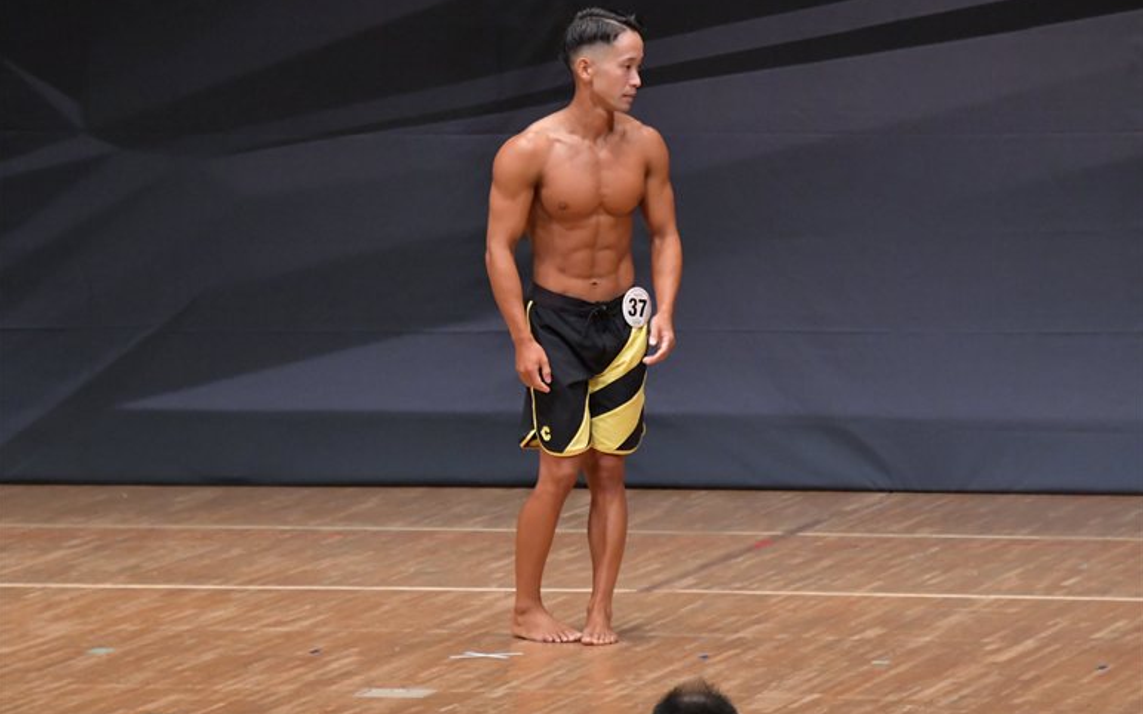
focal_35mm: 307
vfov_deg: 4.3
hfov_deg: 6.8
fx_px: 9560
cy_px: 351
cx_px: 571
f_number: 5.6
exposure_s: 1/400
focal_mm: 200
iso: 6400
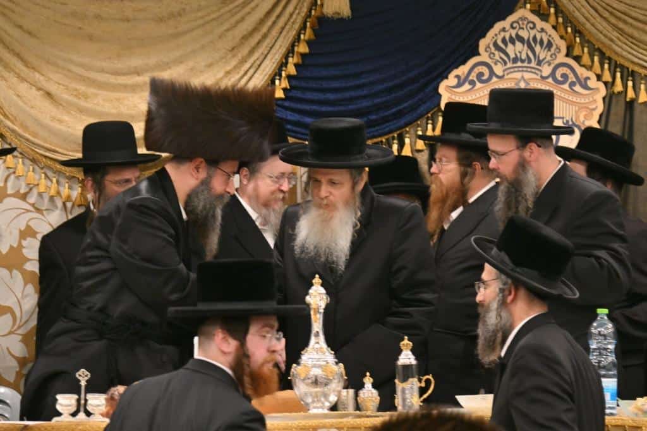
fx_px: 3234
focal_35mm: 180
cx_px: 324
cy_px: 216
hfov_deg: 11.4
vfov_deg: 7.6
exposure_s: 1/250
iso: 400
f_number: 4
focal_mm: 120
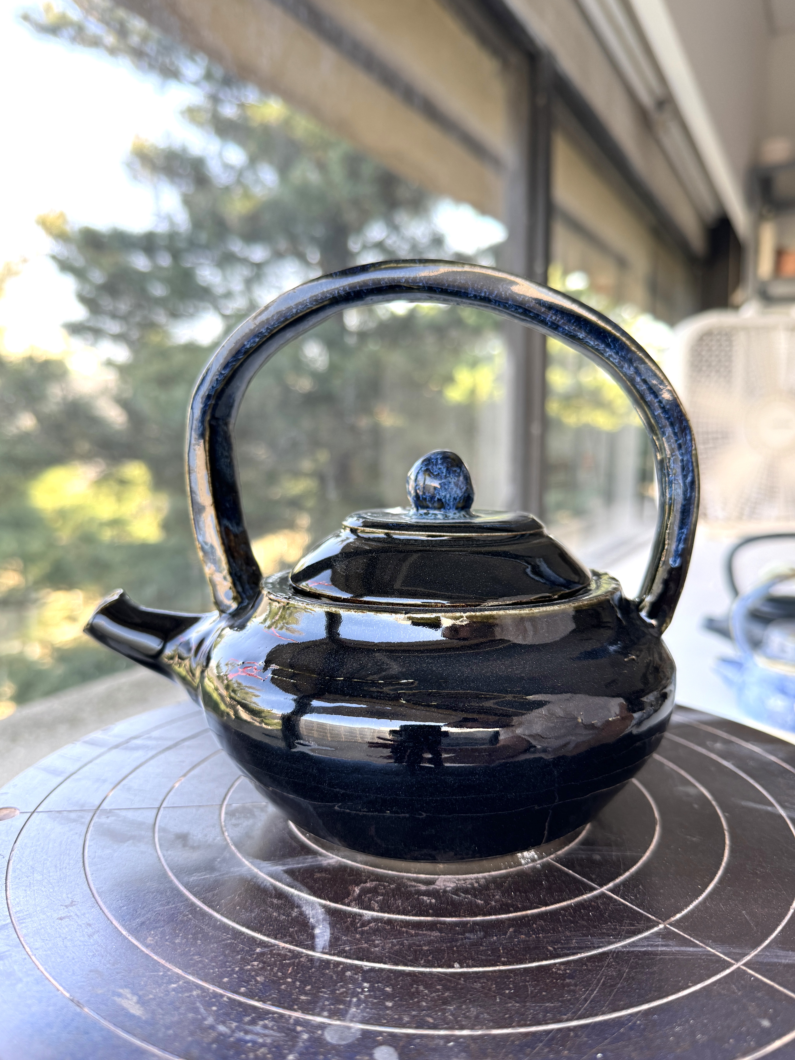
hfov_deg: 54.9
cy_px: 548
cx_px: 400
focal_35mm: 25
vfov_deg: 69.4
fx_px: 766
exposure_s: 1/121
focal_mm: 6.76
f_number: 1.78
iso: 200
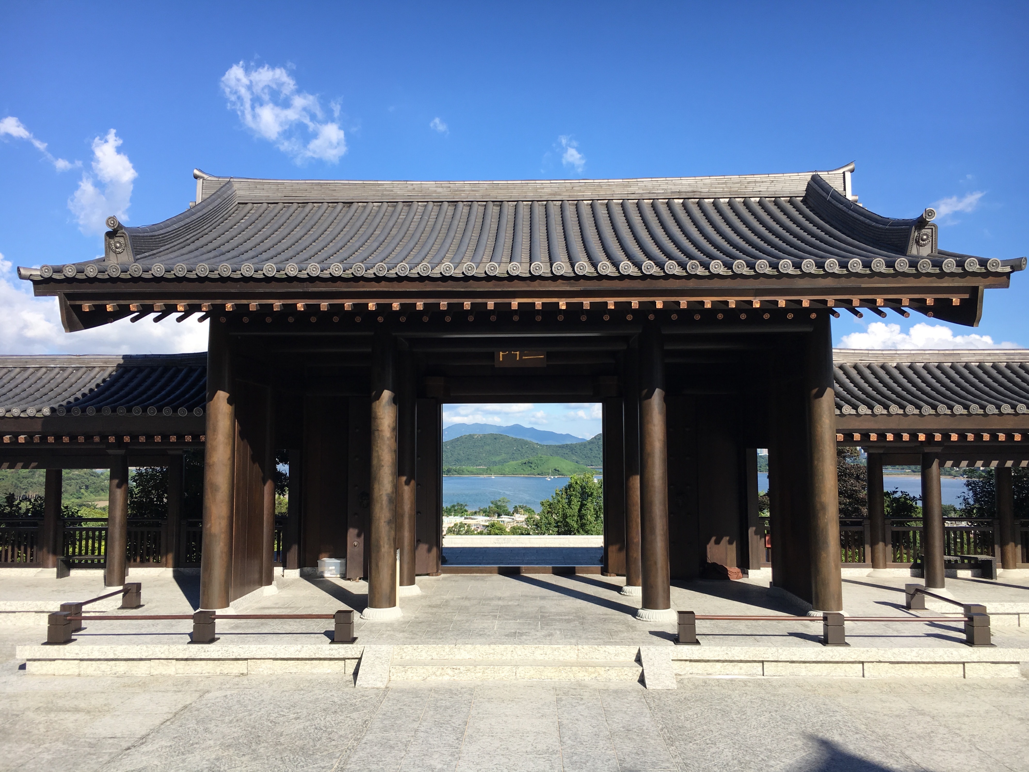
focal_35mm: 29
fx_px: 862
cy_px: 386
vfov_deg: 48.2
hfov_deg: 61.7
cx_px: 514
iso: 25
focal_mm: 4.15
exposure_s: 1/1304
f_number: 2.2
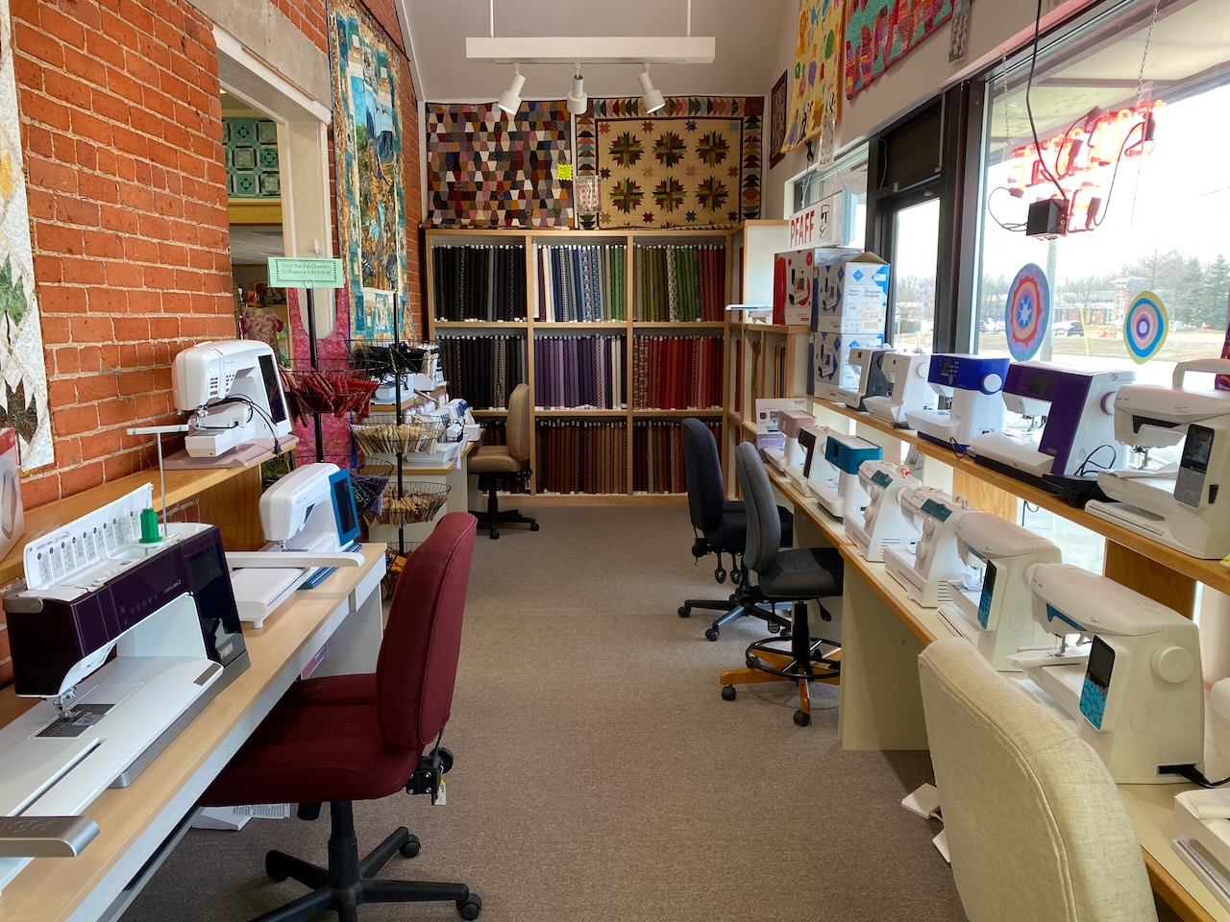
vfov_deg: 53.1
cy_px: 461
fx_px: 924
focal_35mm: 26
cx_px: 615
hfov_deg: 67.3
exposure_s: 1/60
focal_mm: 4.25
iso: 80
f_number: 1.8
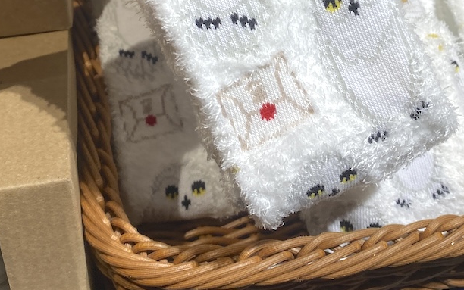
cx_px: 252
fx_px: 683
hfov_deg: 37.5
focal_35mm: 54
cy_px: -42
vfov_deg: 22.4
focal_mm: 4.25
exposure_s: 1/115
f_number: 1.8
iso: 50
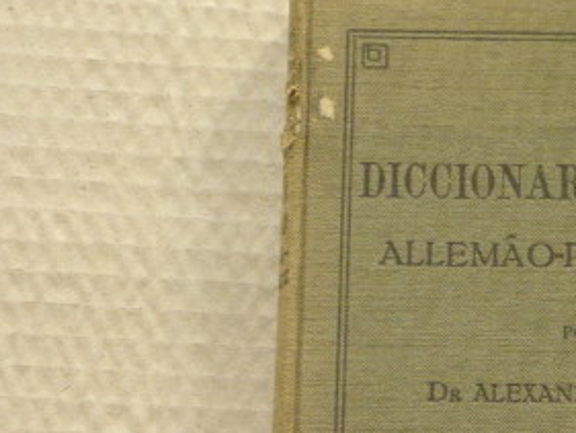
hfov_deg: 12.6
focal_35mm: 155
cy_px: 408
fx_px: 2580
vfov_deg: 9.5
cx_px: 549
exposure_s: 1/5
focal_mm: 12.2
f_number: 4.3
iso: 400
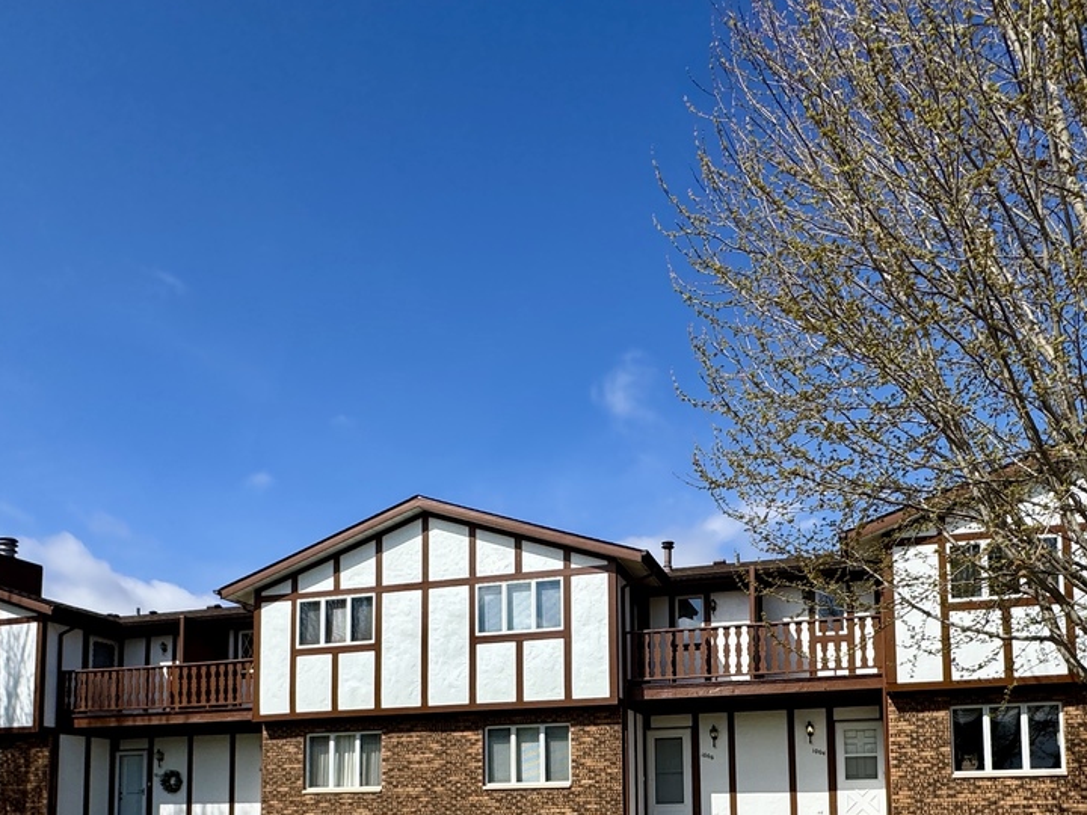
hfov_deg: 63.0
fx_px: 879
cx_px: 637
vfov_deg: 44.7
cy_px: 752
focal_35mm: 28
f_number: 2.2
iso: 50
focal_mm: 2.22
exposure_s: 1/2770
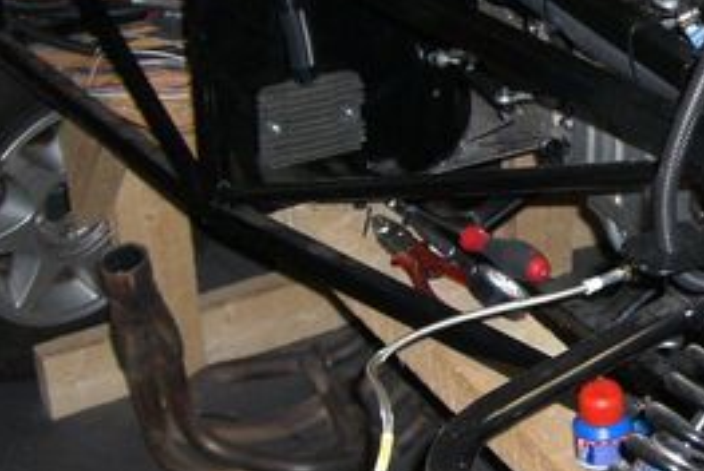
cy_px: 104
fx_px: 1879
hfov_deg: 20.5
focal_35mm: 96
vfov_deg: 14.2
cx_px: 723
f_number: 2.7
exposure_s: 1/60
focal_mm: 6.2
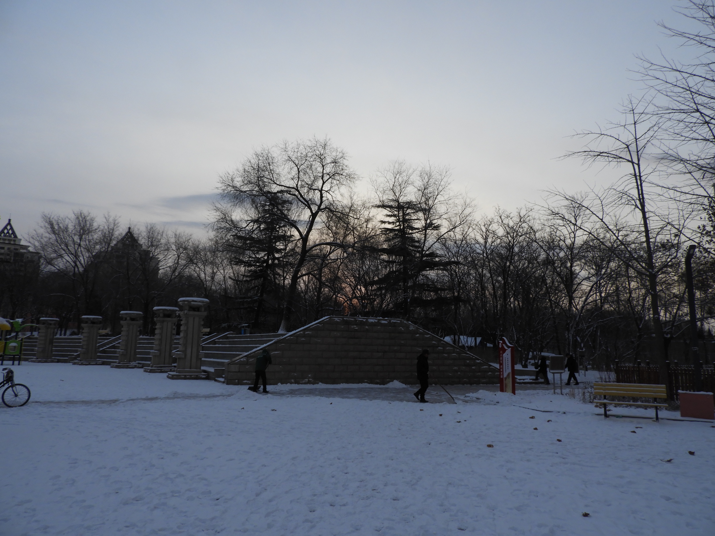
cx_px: 358
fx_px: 496
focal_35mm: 24
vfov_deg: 56.8
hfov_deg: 71.6
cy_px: 268
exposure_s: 1/500
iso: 100
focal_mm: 4.3
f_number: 3.3
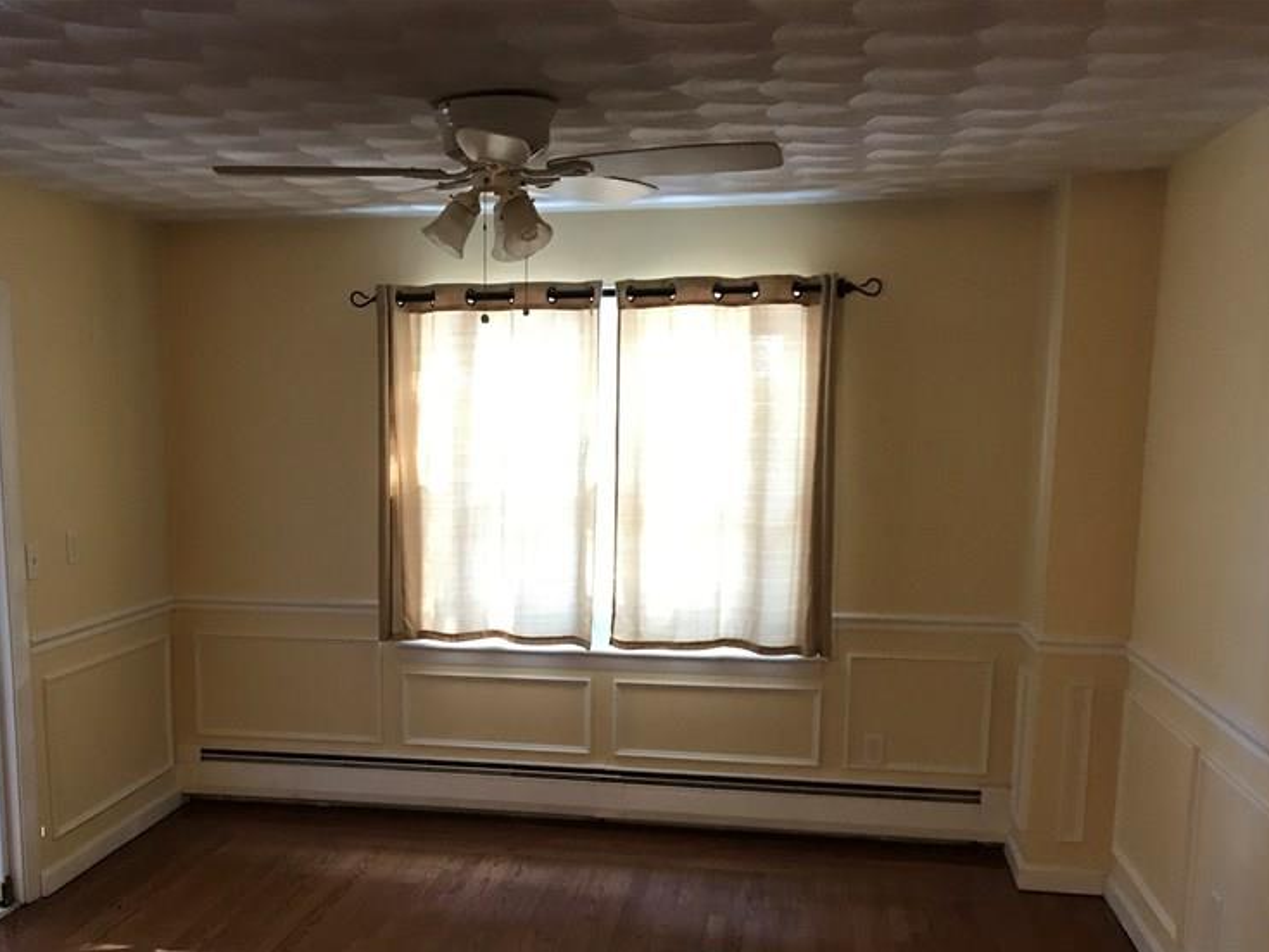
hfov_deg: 47.3
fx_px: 1429
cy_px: 662
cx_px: 452
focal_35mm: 39
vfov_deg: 36.3
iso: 80
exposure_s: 1/15
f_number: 1.8
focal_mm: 3.99
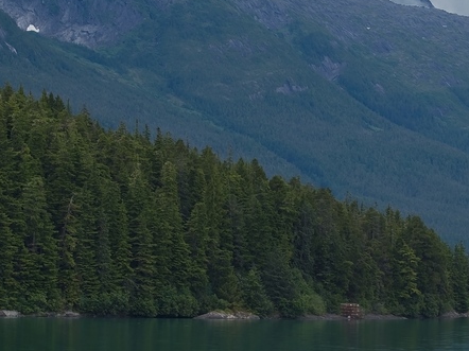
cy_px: 51
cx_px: 289
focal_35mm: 195
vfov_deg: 7.6
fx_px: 2641
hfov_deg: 10.1
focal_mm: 70
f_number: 8
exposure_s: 1/250
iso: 100
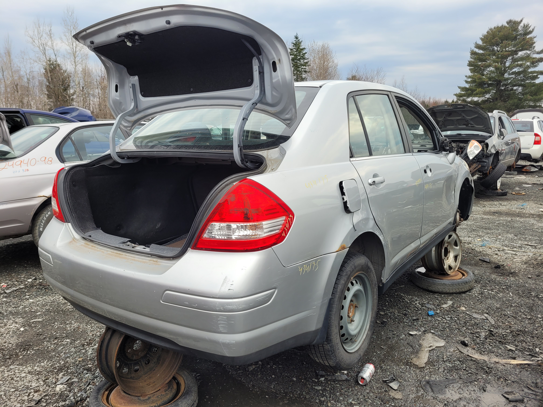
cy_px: 204
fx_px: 408
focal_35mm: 26
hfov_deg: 67.3
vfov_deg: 53.1
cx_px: 272
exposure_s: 1/588
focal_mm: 5.4
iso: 40
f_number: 1.8
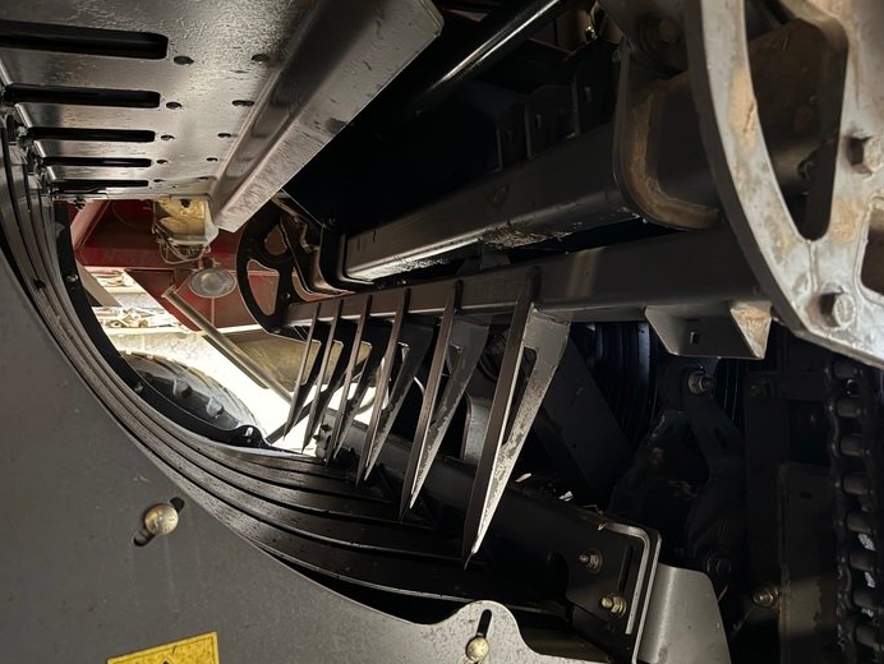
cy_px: 338
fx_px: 664
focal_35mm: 26
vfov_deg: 53.1
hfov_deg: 67.3
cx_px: 452
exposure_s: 1/13
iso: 1000
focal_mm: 6.76
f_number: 1.78
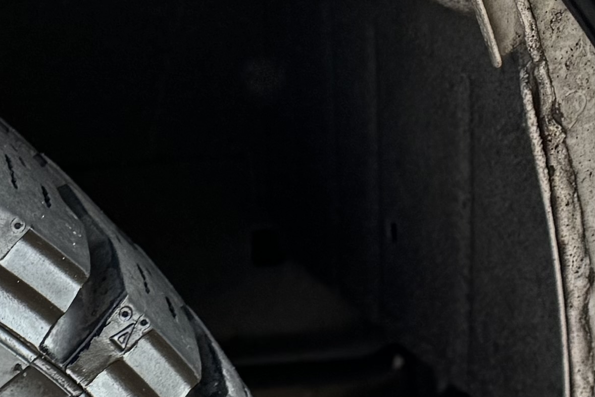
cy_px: 912
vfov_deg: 10.1
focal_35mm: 121
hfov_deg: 14.0
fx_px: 2000
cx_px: -631
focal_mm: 6.76
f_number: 1.78
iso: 80
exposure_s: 1/723
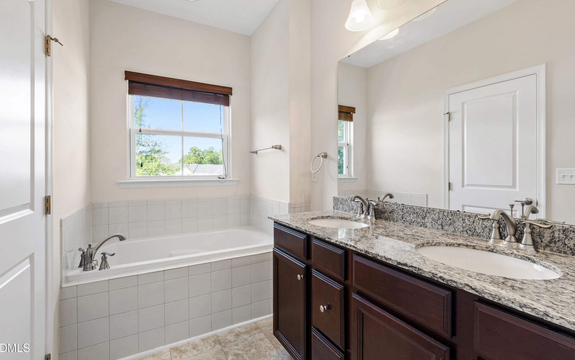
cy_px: 166
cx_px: 299
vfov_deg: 71.2
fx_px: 251
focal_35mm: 16
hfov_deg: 97.8
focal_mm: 10
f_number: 8
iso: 100
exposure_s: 1/2.5
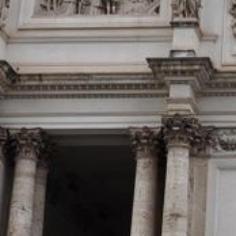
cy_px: 31
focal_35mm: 135
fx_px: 1041
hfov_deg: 12.2
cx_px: 369
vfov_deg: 12.8
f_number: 9
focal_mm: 18
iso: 200
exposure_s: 1/160
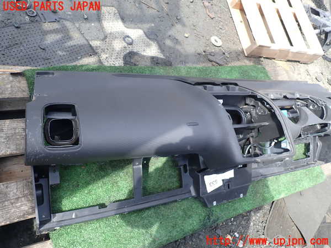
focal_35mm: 25
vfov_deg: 54.9
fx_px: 239
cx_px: 166
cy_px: 124
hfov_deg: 69.4
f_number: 2.8
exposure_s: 1/250
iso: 100
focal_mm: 4.5
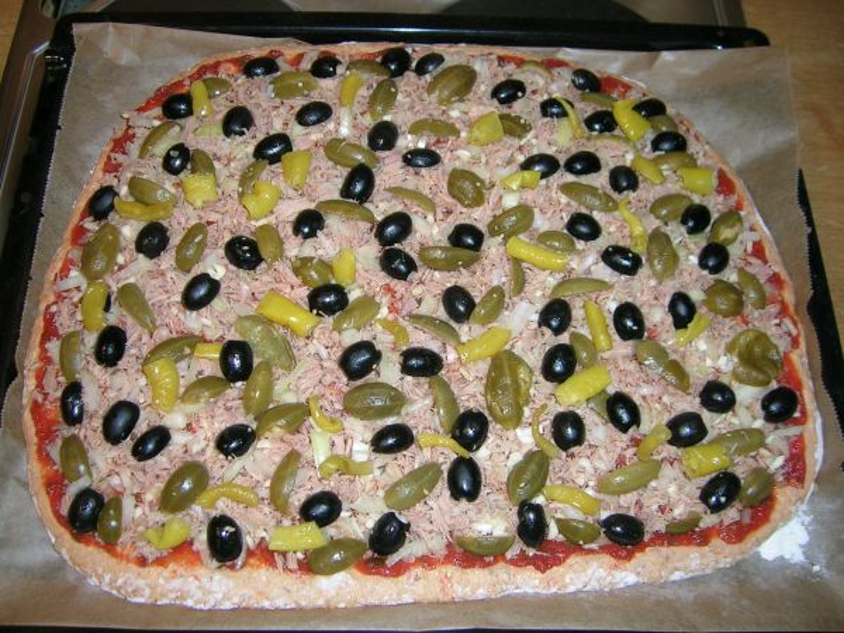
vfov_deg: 40.7
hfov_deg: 52.6
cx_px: 422
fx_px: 853
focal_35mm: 35
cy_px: 316
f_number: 2.8
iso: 50
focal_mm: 5.4
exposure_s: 1/60.1
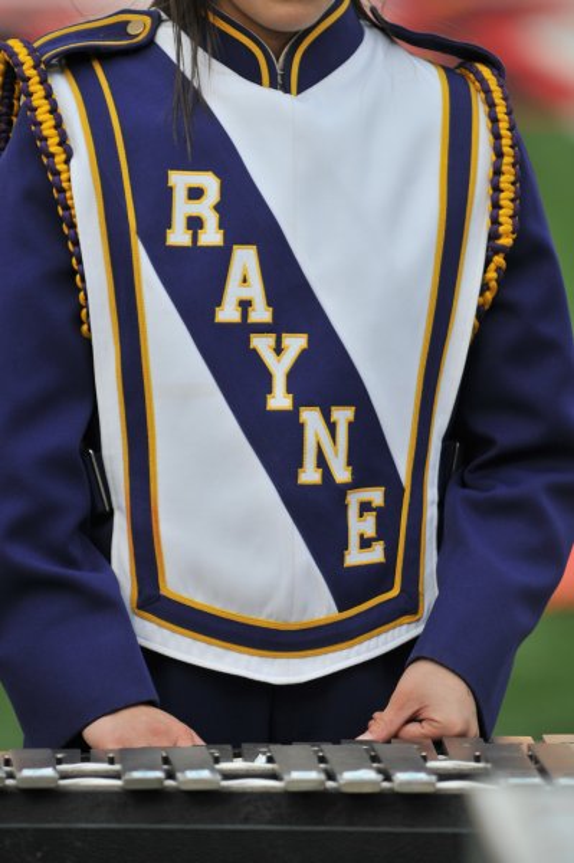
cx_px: 287
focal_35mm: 300
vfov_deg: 6.9
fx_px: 7187
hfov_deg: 4.6
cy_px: 432
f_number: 2.8
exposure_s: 1/1000
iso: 200
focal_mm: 200
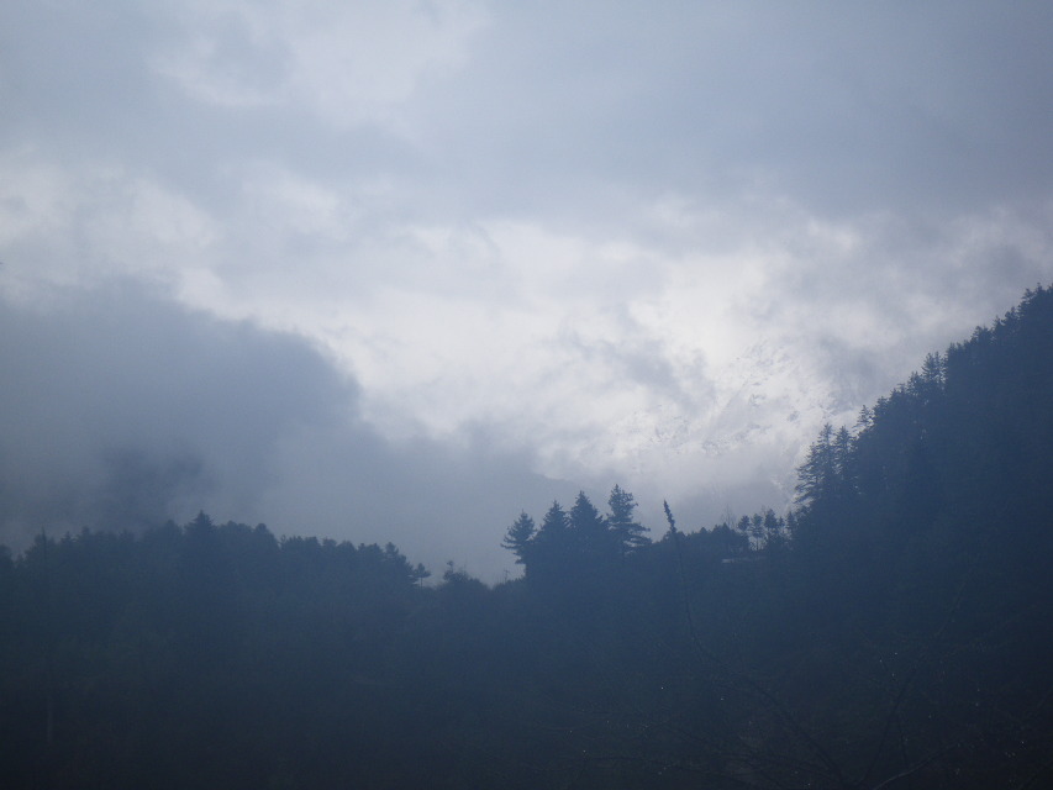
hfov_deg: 25.3
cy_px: 395
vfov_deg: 19.1
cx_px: 526
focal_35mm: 77
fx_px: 2343
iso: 50
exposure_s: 1/250
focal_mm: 13.7
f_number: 4.8
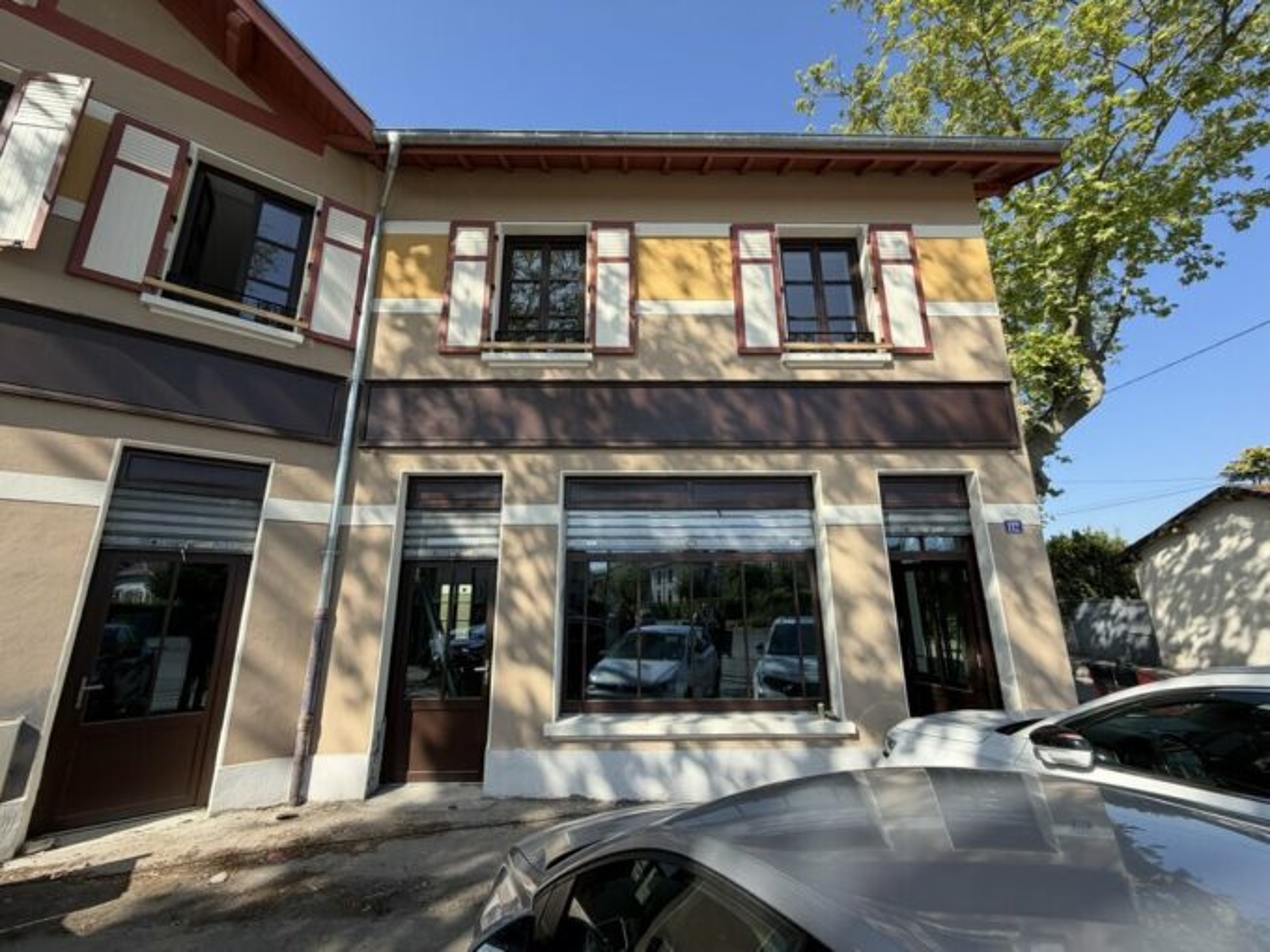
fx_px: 514
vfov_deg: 85.7
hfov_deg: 102.1
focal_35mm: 14
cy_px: 476
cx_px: 635
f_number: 2.2
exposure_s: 1/734
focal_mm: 2.22
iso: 40
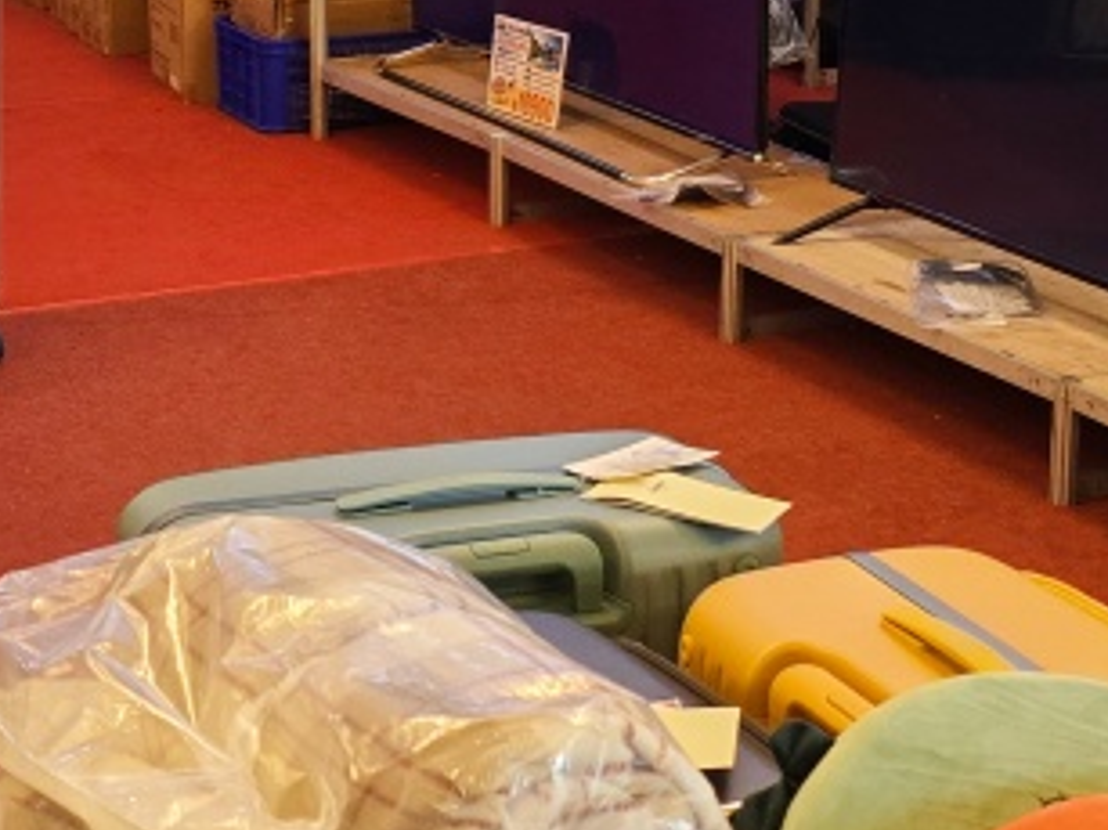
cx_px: 415
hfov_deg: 21.7
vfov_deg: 16.2
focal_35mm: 90
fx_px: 2880
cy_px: 130
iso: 320
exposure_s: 1/120
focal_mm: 6.3
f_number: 1.7
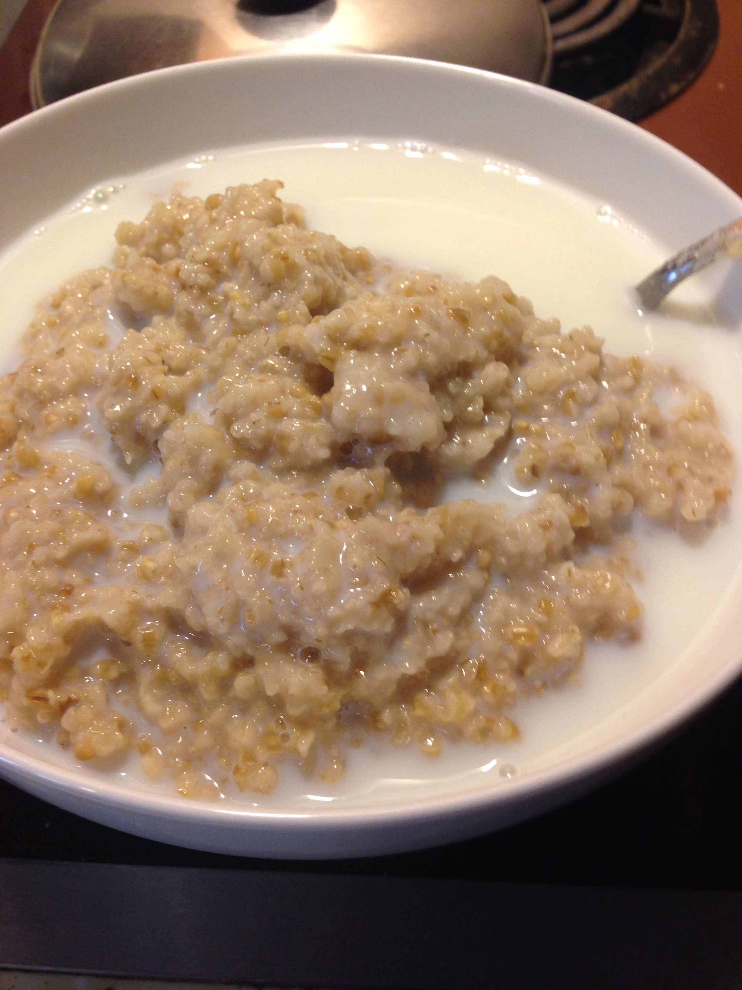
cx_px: 371
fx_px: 943
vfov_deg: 55.4
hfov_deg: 42.9
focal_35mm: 33
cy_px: 495
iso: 100
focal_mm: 4.12
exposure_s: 1/20
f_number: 2.4
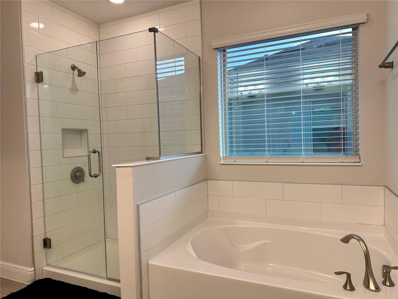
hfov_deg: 71.6
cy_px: 150
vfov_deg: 56.8
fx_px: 276
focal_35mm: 24
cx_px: 199
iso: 100
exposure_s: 1/120
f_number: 1.78
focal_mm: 6.86
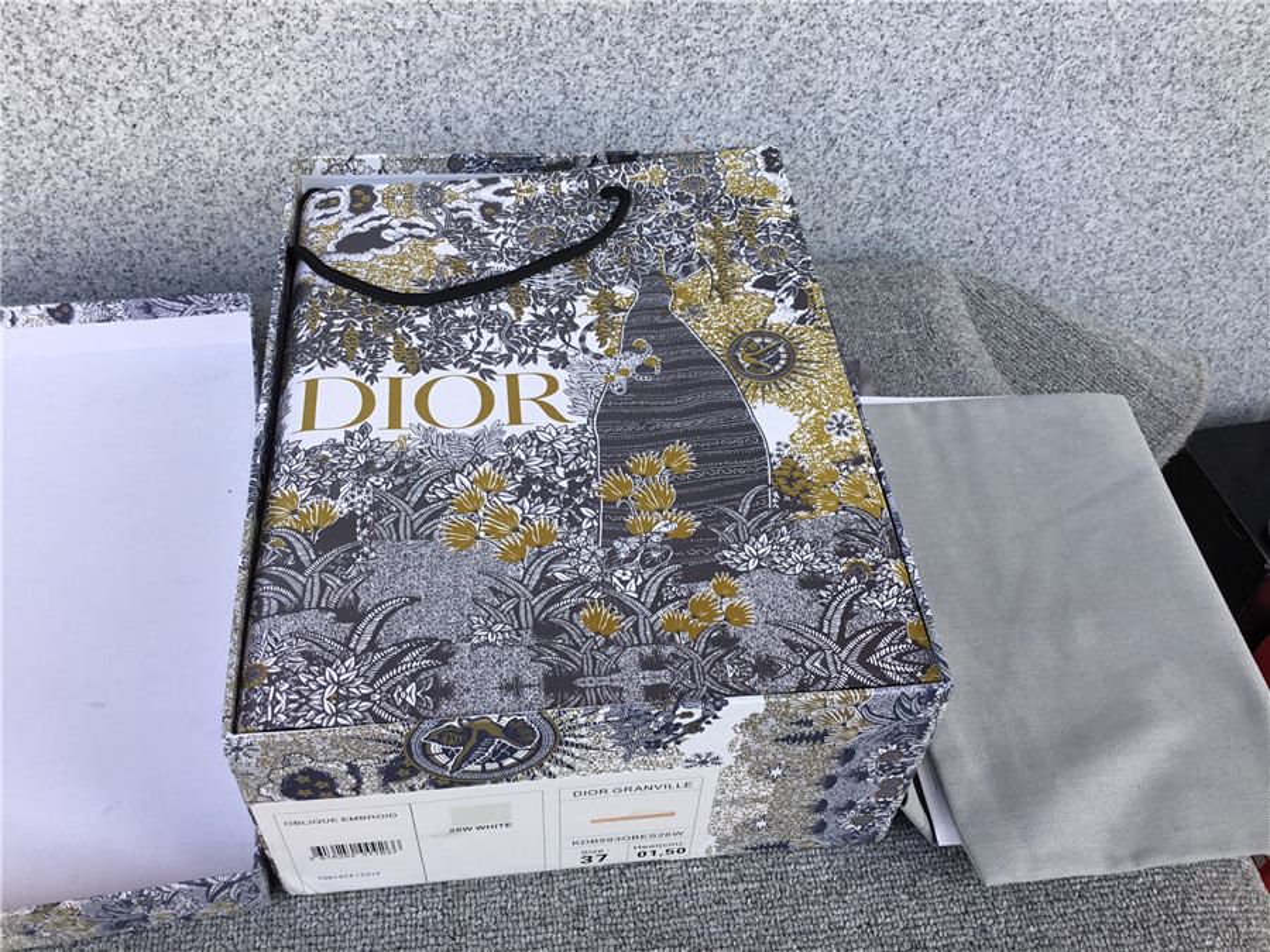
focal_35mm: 31
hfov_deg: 58.4
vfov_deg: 45.4
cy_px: 476
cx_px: 635
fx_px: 1137
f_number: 2.4
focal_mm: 3.3
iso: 25
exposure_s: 1/105
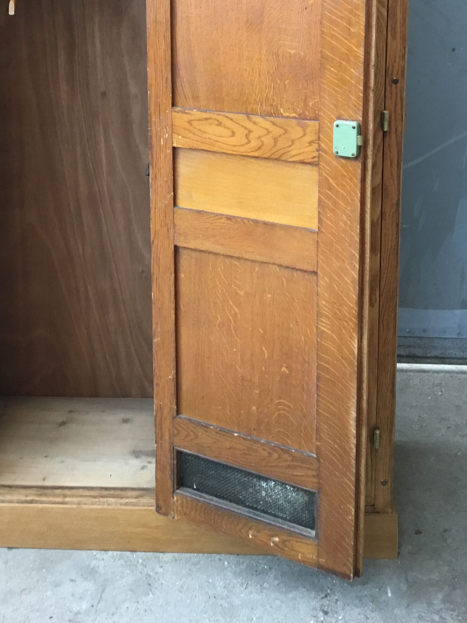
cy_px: 103
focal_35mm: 49
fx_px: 881
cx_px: 185
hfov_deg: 29.6
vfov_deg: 37.2
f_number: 2.2
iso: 160
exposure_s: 1/33
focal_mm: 4.15
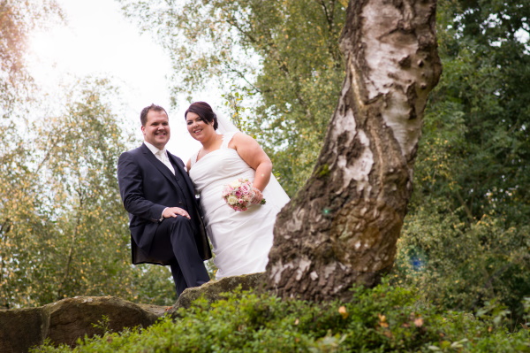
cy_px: 176
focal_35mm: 128
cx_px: 265
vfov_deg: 10.7
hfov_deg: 16.1
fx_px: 1875
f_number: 4
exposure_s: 1/125
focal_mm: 85
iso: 100
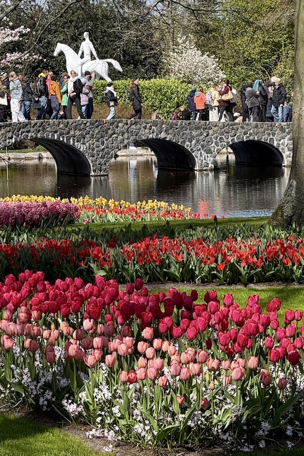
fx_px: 2723
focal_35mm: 215
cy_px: 172
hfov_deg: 6.4
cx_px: 44
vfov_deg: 9.6
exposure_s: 1/736
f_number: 2.8
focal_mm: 15.66
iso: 50
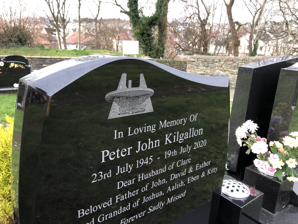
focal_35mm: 28
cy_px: 112
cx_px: 149
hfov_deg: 63.4
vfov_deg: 49.7
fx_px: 241
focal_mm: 3.99
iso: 50
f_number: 1.8
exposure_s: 1/120
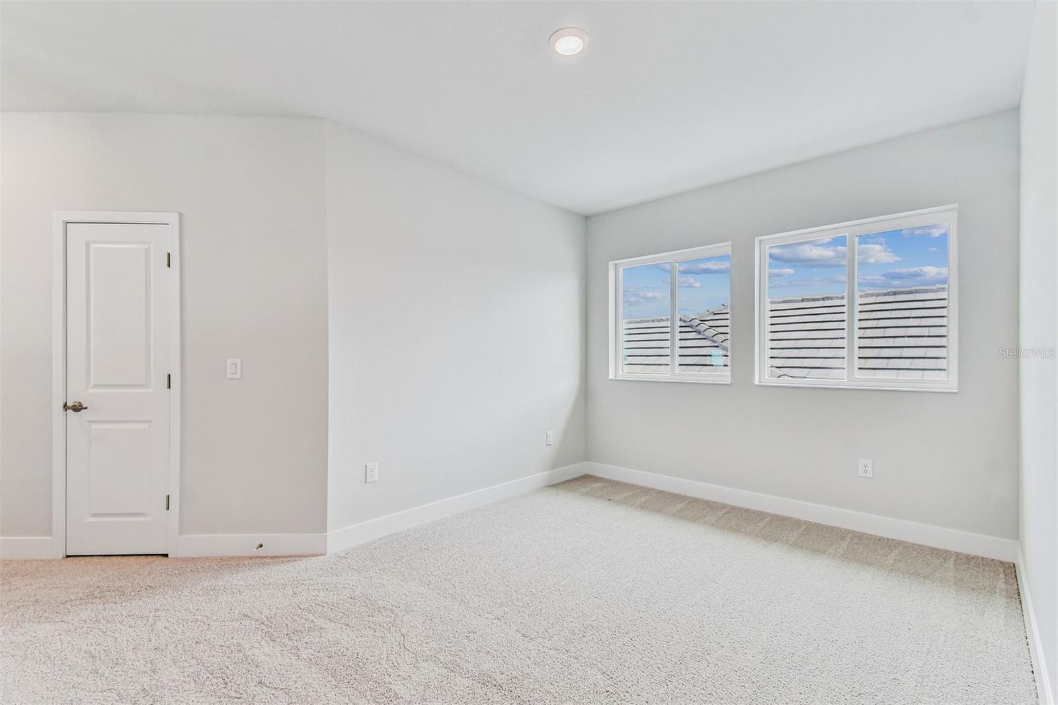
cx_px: 529
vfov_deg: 77.3
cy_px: 352
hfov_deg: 100.4
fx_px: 441
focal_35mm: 15
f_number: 7.1
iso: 800
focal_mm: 10
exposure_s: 1/320
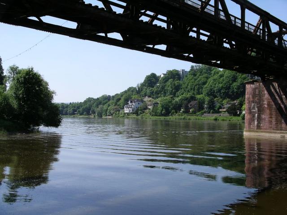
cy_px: 108
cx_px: 144
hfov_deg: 42.1
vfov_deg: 32.2
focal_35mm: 45
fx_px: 373
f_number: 6
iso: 64
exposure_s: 1/320
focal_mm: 9.3
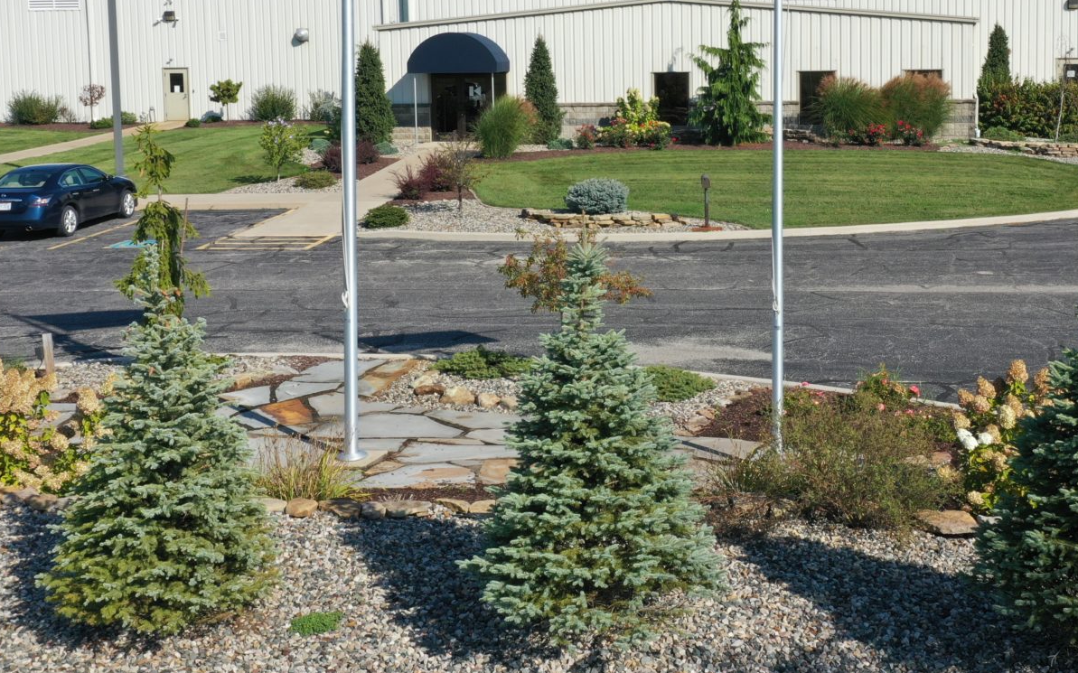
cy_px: 159
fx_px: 1439
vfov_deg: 26.0
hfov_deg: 40.7
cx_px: 683
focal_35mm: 49
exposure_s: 1/320
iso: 100
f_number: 7.1
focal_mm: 10.26
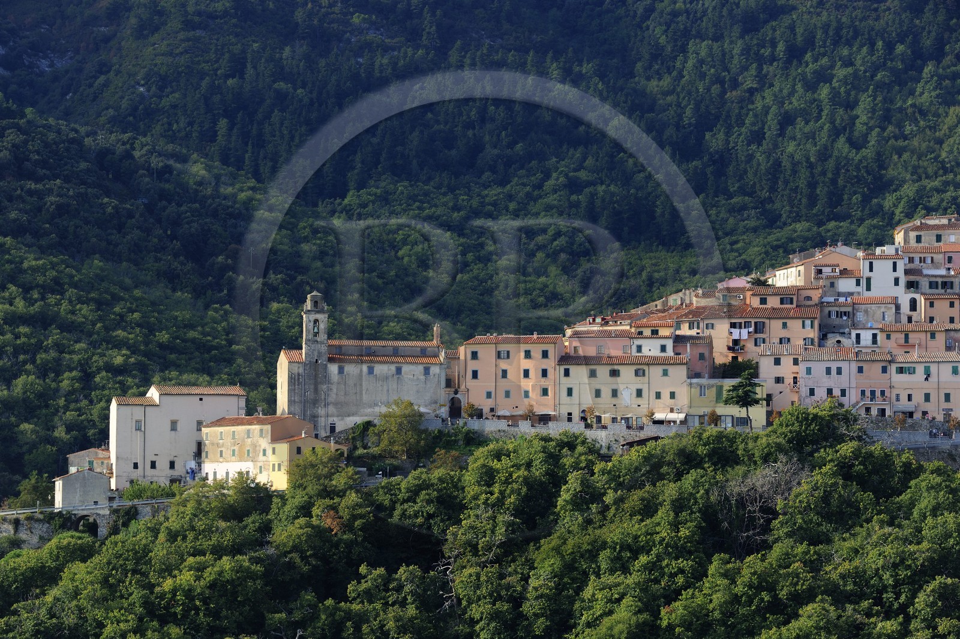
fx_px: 3599
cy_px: 320
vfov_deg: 10.2
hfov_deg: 15.2
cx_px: 480
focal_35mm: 135
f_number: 9
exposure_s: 1/200
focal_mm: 135
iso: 200
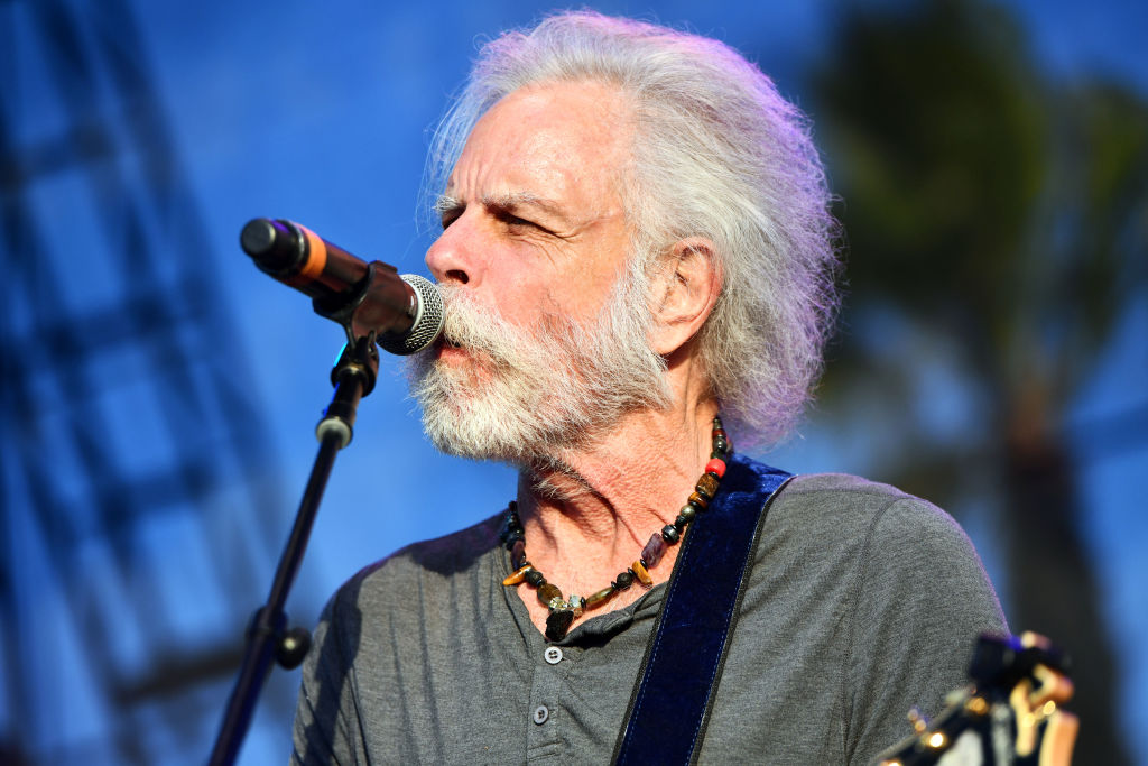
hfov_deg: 10.5
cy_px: 383
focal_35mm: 195
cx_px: 574
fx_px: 6219
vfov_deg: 7.0
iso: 500
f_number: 5.6
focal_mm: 195
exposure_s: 1/2000
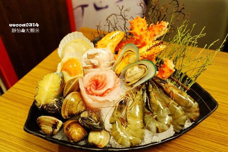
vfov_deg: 44.9
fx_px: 184
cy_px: 76
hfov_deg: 63.7
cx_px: 114
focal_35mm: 29
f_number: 2.5
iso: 800
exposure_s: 1/15
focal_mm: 10.7
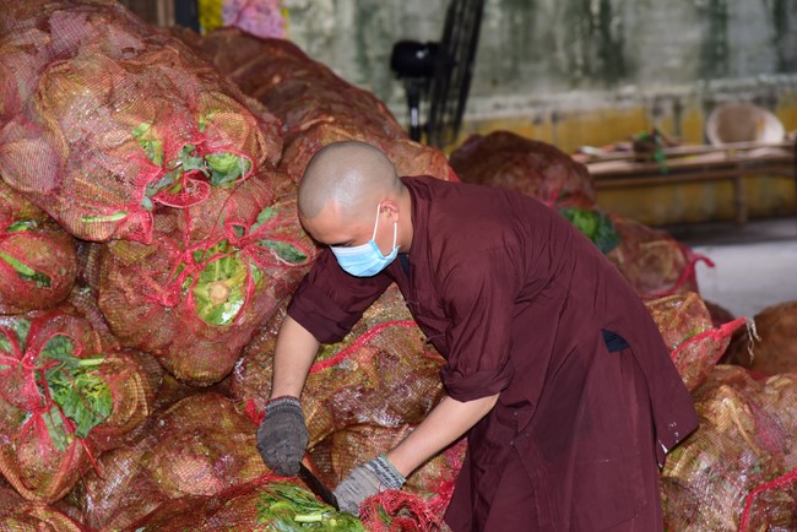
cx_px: 398
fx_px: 2658
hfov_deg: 17.1
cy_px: 266
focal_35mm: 120
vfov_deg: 11.4
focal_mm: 120
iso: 1000
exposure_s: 1/100
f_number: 5.6
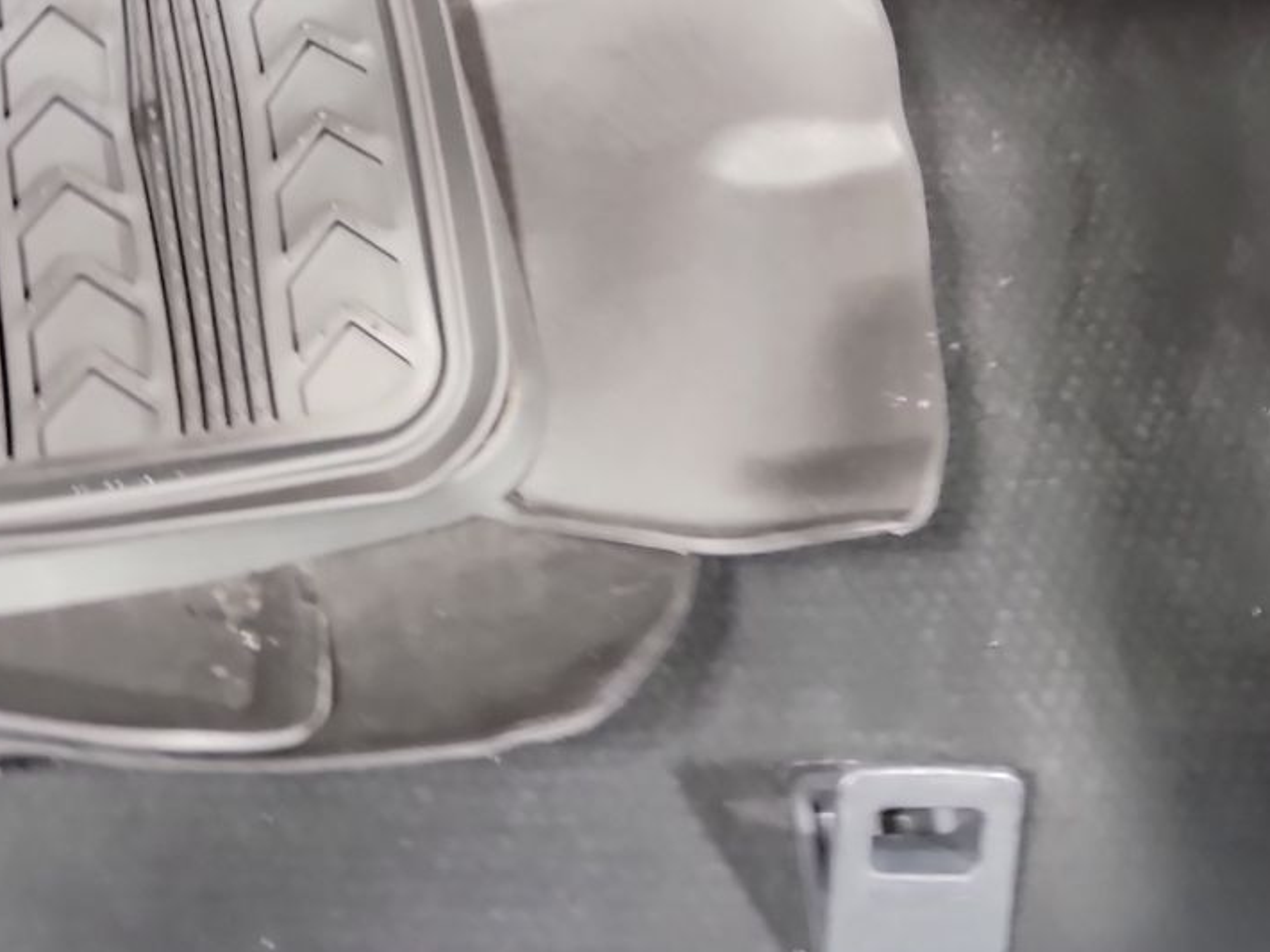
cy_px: 270
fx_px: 1981
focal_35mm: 54
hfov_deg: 34.7
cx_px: 295
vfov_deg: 26.8
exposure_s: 1/17
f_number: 1.8
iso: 828
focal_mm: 6.7
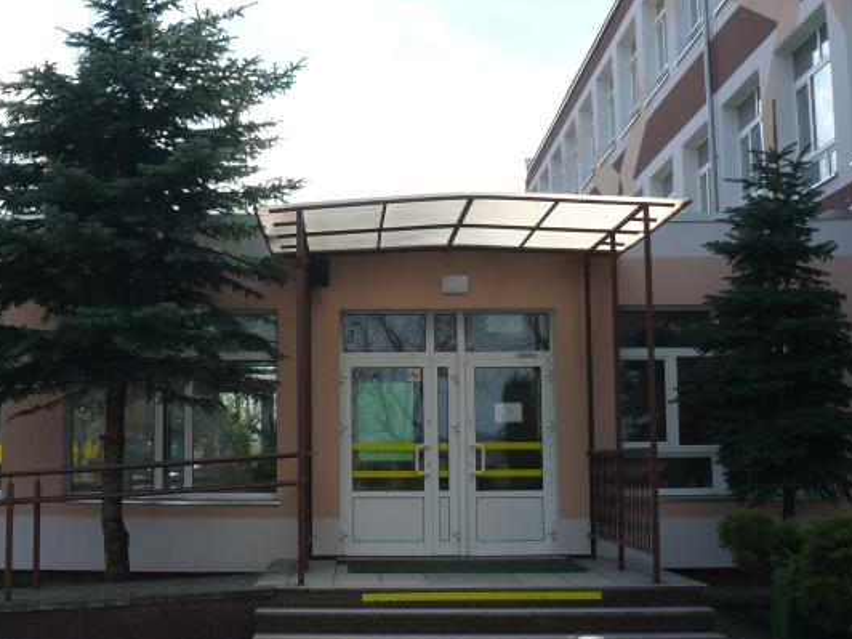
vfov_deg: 24.3
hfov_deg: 31.7
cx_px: 232
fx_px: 1477
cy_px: 237
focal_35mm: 60
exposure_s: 1/500
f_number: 4.5
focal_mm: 7.4
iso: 100
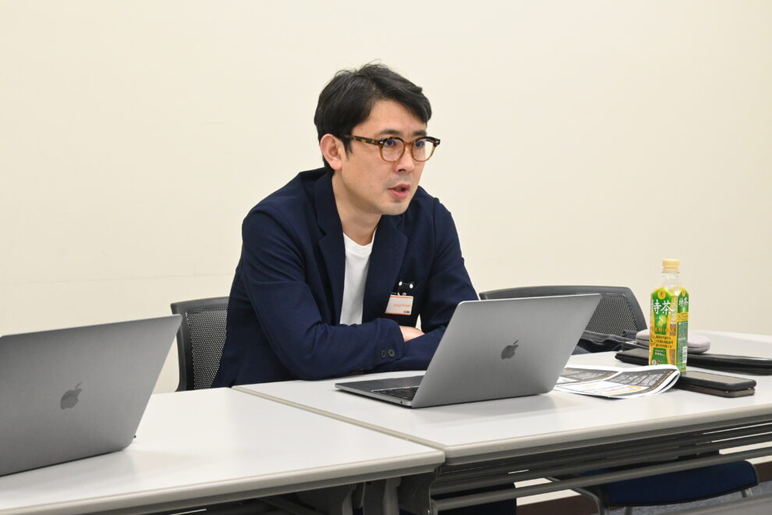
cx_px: 386
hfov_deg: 30.5
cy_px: 258
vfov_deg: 20.6
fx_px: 1415
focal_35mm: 66
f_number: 6
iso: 3200
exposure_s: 1/125
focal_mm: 44
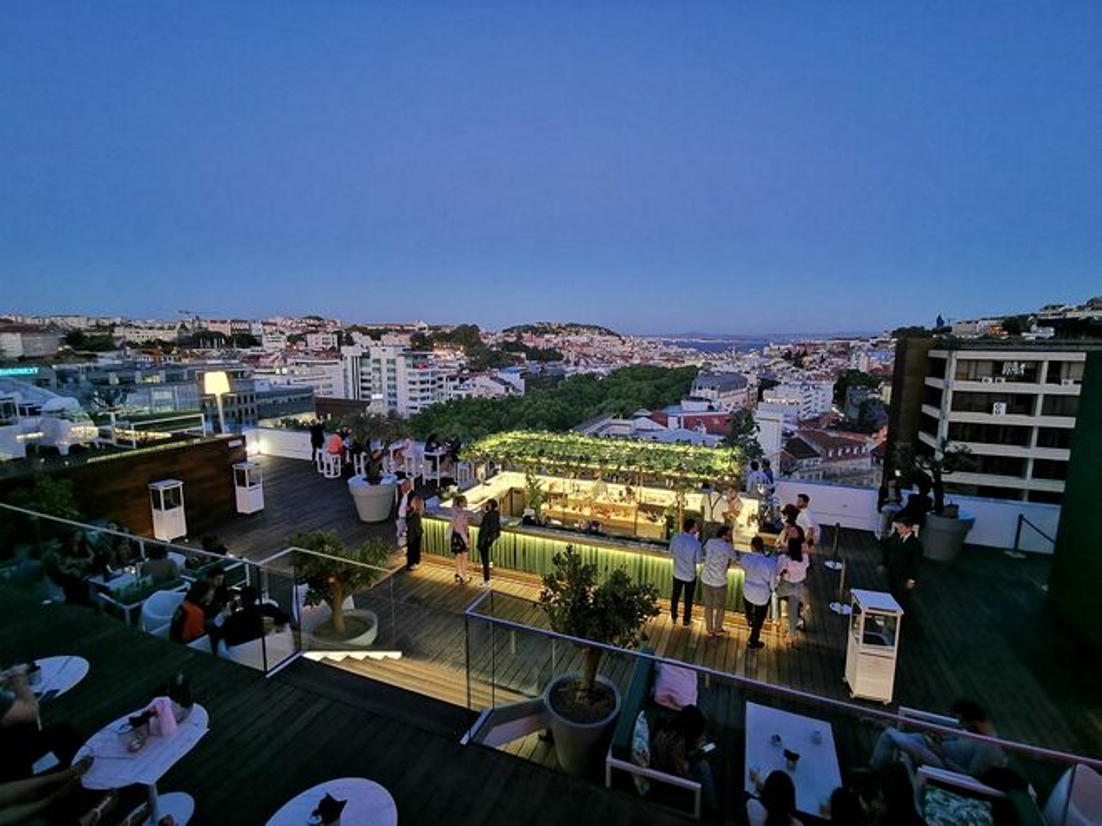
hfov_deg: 94.5
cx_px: 551
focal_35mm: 16
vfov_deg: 78.1
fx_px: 509
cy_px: 413
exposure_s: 7
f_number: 2.2
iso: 500
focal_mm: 2.35
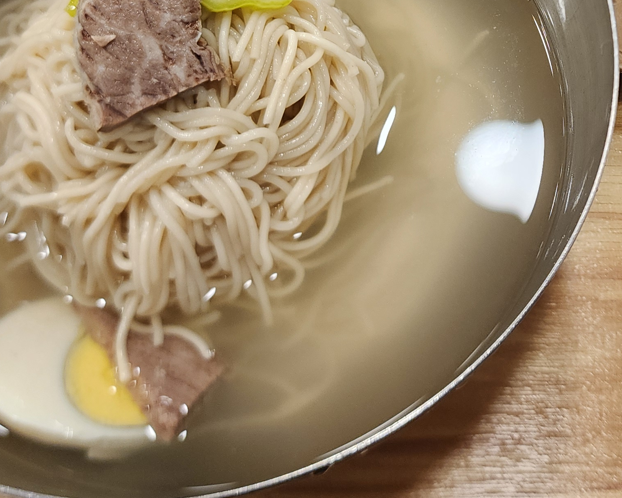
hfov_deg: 31.3
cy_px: -73
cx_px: 478
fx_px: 1086
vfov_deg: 23.9
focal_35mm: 59
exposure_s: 1/120
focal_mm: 6.4
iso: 160
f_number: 1.8
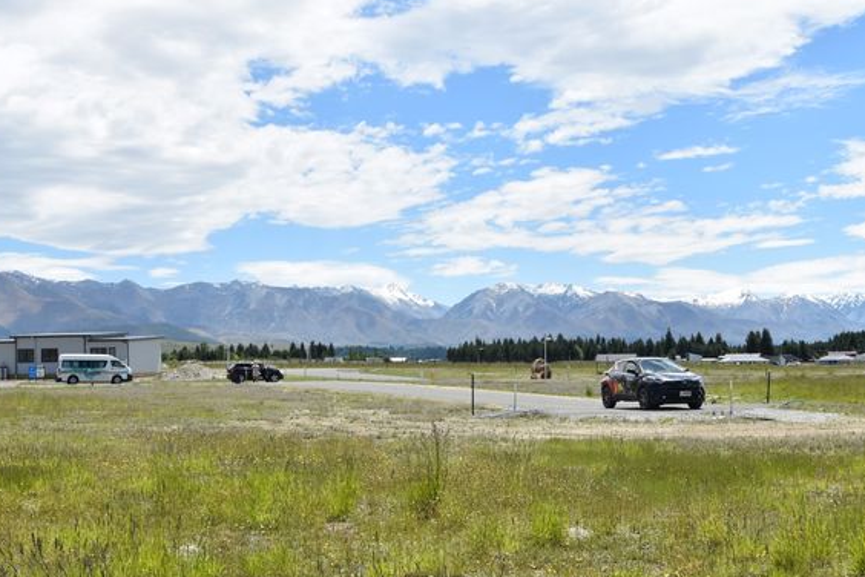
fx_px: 1177
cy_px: 368
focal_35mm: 49
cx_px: 471
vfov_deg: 27.4
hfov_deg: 40.3
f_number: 11
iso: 200
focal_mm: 24
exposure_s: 1/500
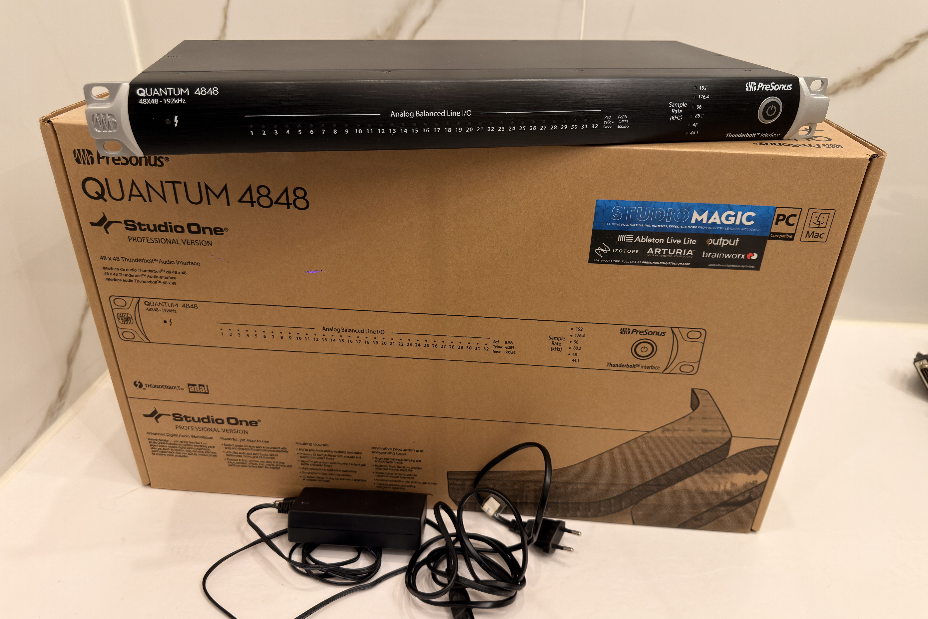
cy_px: 309
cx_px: 464
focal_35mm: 25
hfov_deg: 71.5
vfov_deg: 51.3
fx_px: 644
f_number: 1.78
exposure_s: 1/50
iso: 100
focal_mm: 6.76
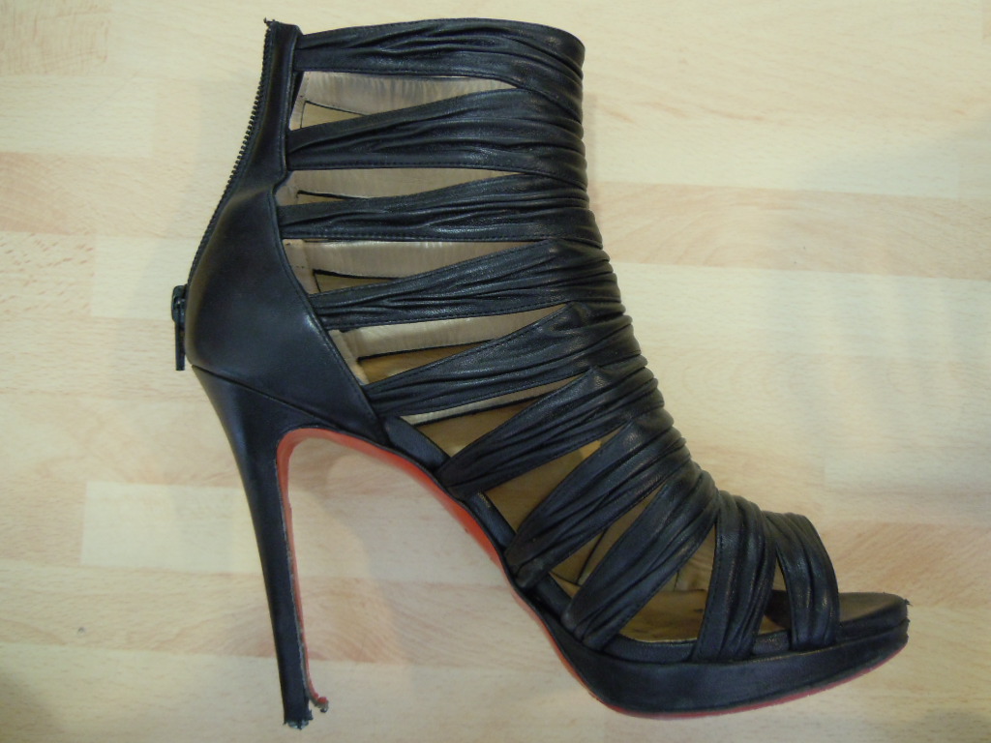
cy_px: 372
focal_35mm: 30
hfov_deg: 60.0
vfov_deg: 46.8
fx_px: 859
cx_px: 496
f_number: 3.5
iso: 400
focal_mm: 5.4
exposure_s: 1/13
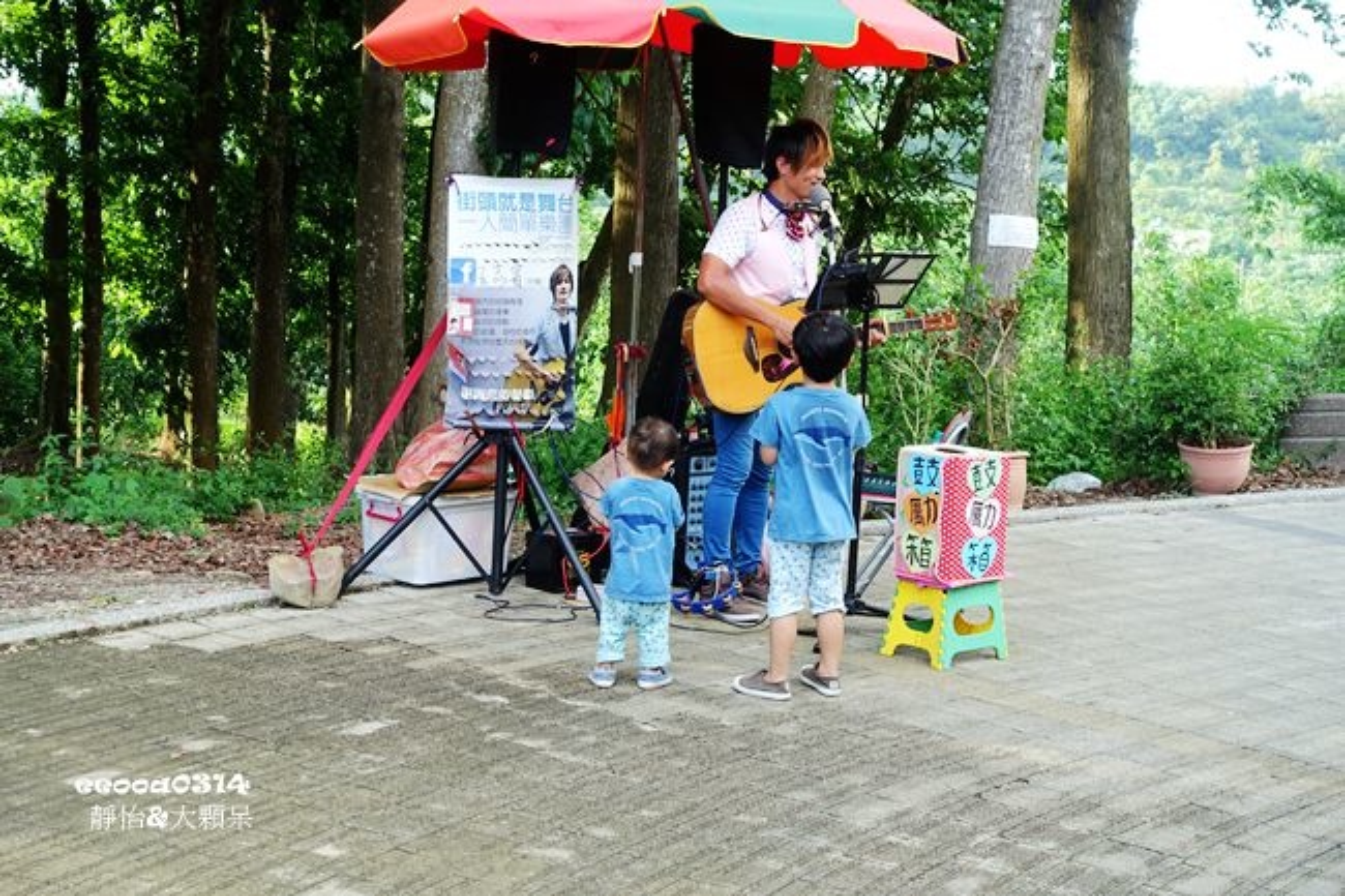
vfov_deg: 23.8
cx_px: 672
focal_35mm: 57
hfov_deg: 35.1
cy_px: 448
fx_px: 2129
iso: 125
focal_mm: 21.01
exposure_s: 1/100
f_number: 4
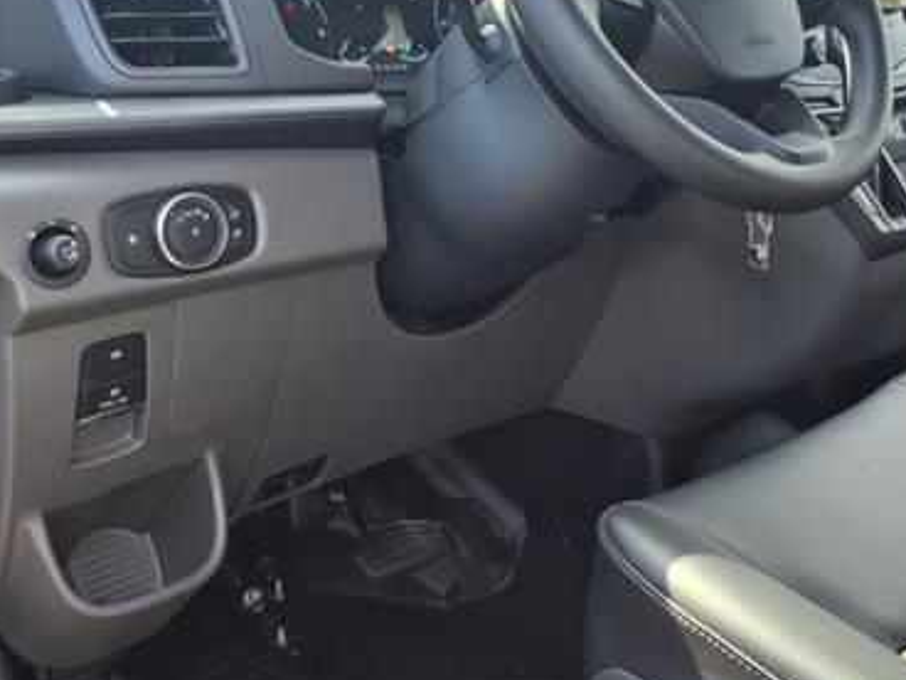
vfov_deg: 30.8
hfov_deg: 39.1
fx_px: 1230
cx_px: 702
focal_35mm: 47
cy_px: 281
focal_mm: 3.58
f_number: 1.9
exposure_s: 1/172
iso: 40
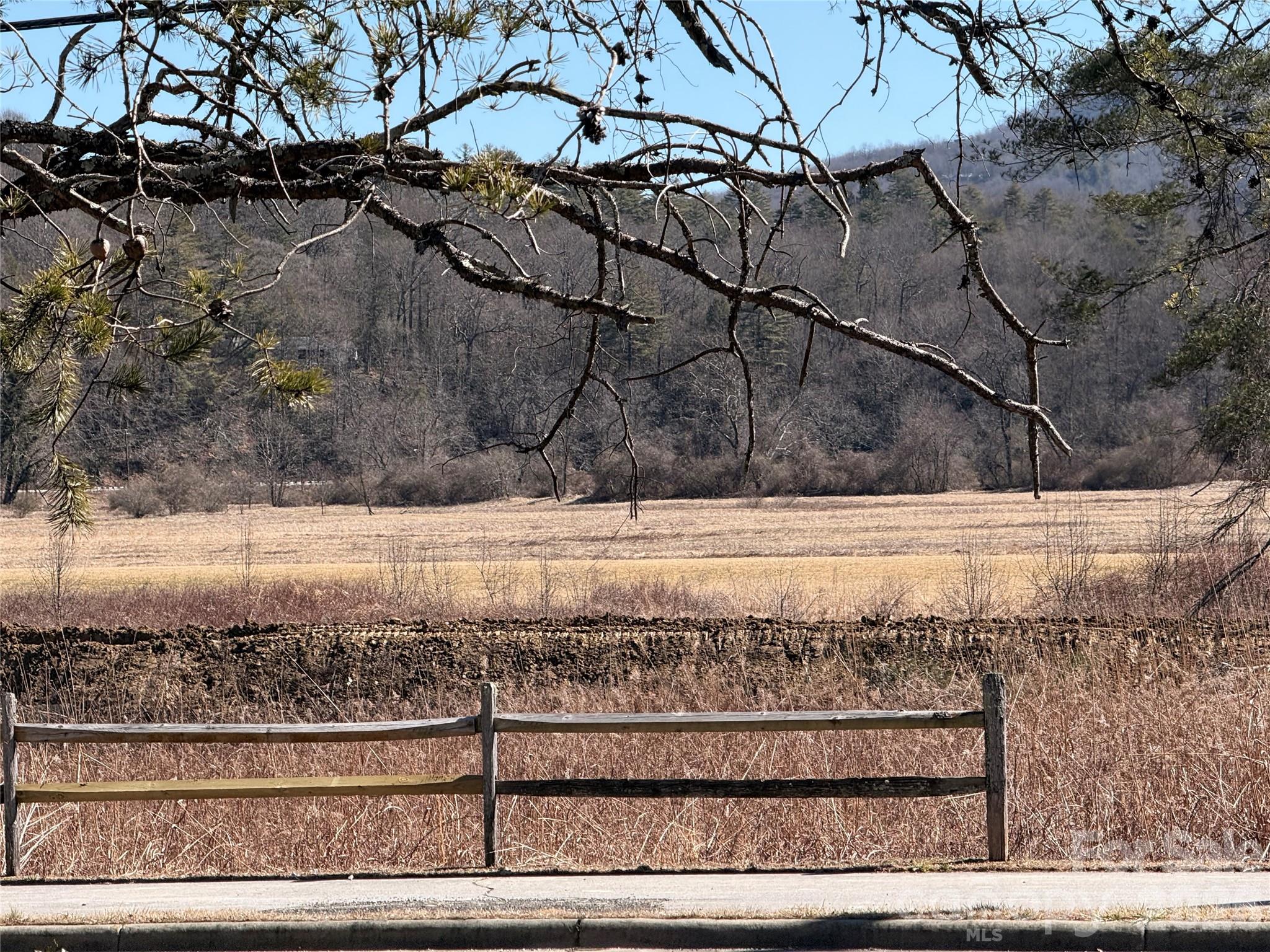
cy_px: 476
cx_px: 635
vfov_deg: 12.3
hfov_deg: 16.4
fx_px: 4403
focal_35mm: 120
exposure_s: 1/870
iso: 50
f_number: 2.8
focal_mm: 15.66
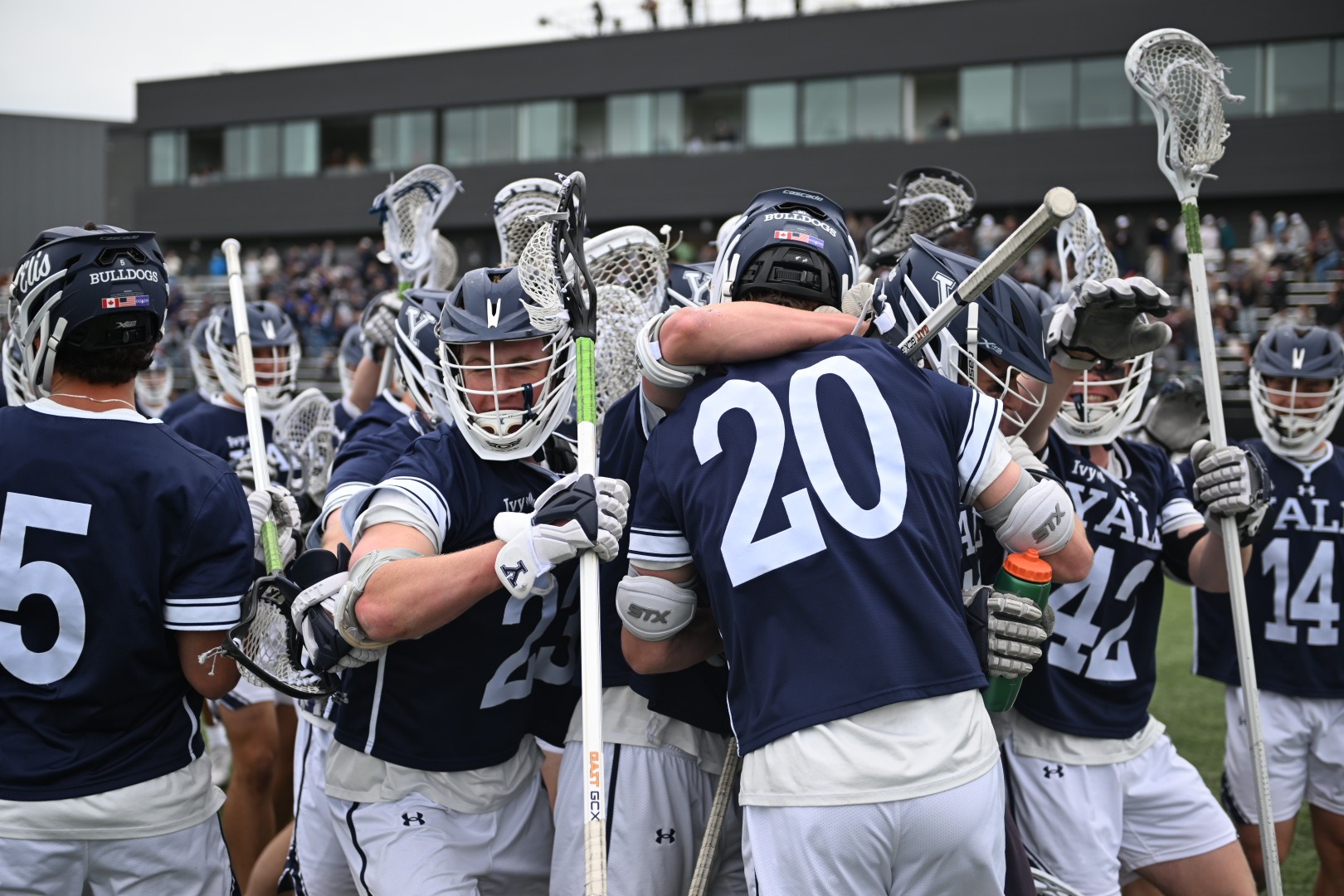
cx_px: 672
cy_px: 448
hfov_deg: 39.6
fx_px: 1867
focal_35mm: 50
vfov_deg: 27.0
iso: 140
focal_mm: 50
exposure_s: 1/1735
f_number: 2.8
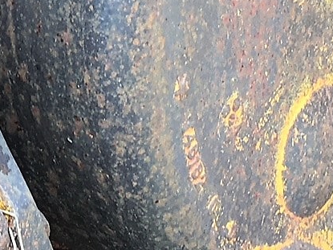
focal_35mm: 141
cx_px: -117
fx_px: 1356
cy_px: -158
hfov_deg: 13.4
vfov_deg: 10.1
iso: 25
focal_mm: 4.15
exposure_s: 1/67
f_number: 2.2
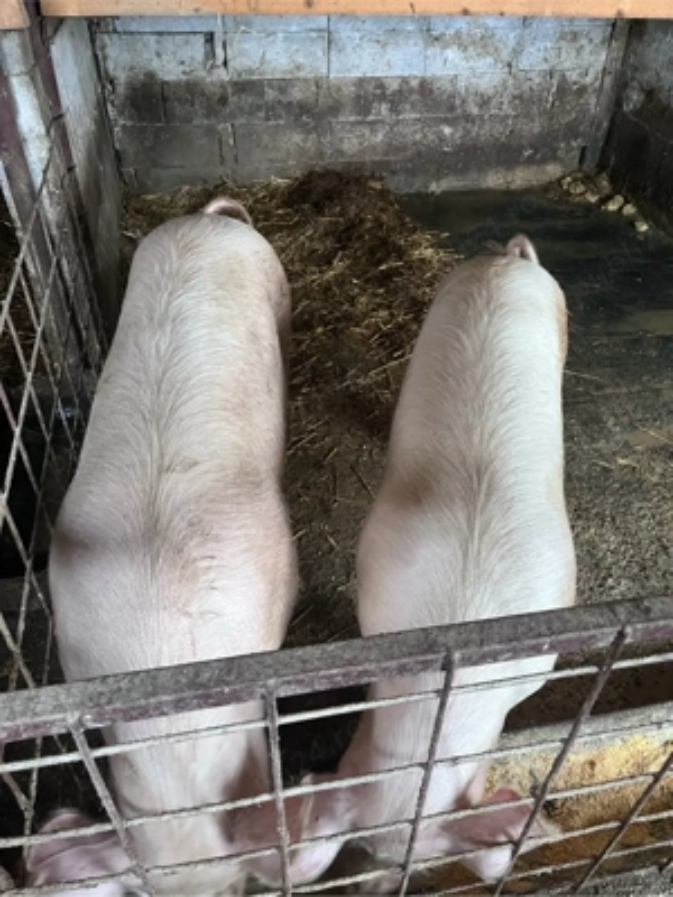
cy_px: 448
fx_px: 674
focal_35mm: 26
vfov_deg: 67.3
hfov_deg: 53.1
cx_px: 336
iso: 500
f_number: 1.6
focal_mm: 5.1
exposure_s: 1/60
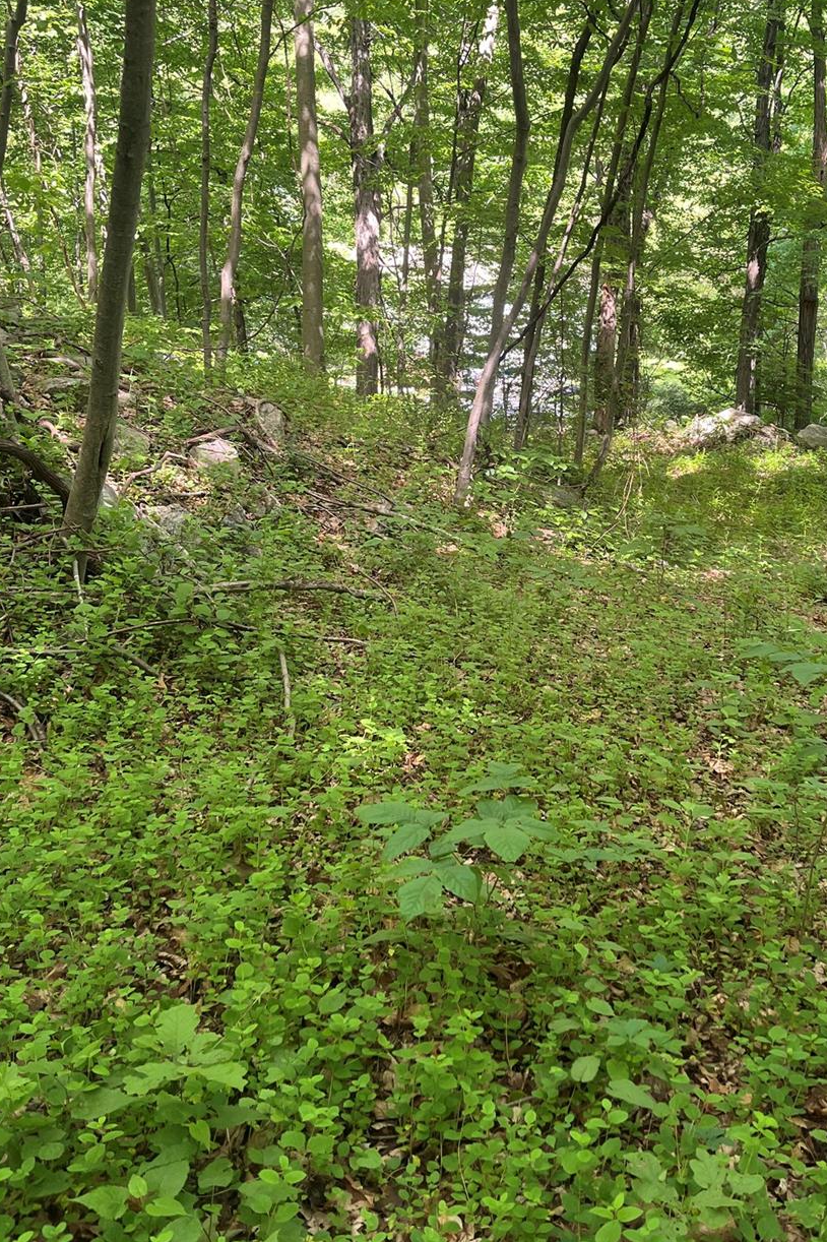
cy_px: 479
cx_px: 555
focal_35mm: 34
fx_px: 1172
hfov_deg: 38.4
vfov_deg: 55.3
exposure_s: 1/121
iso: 64
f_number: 1.6
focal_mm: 5.1
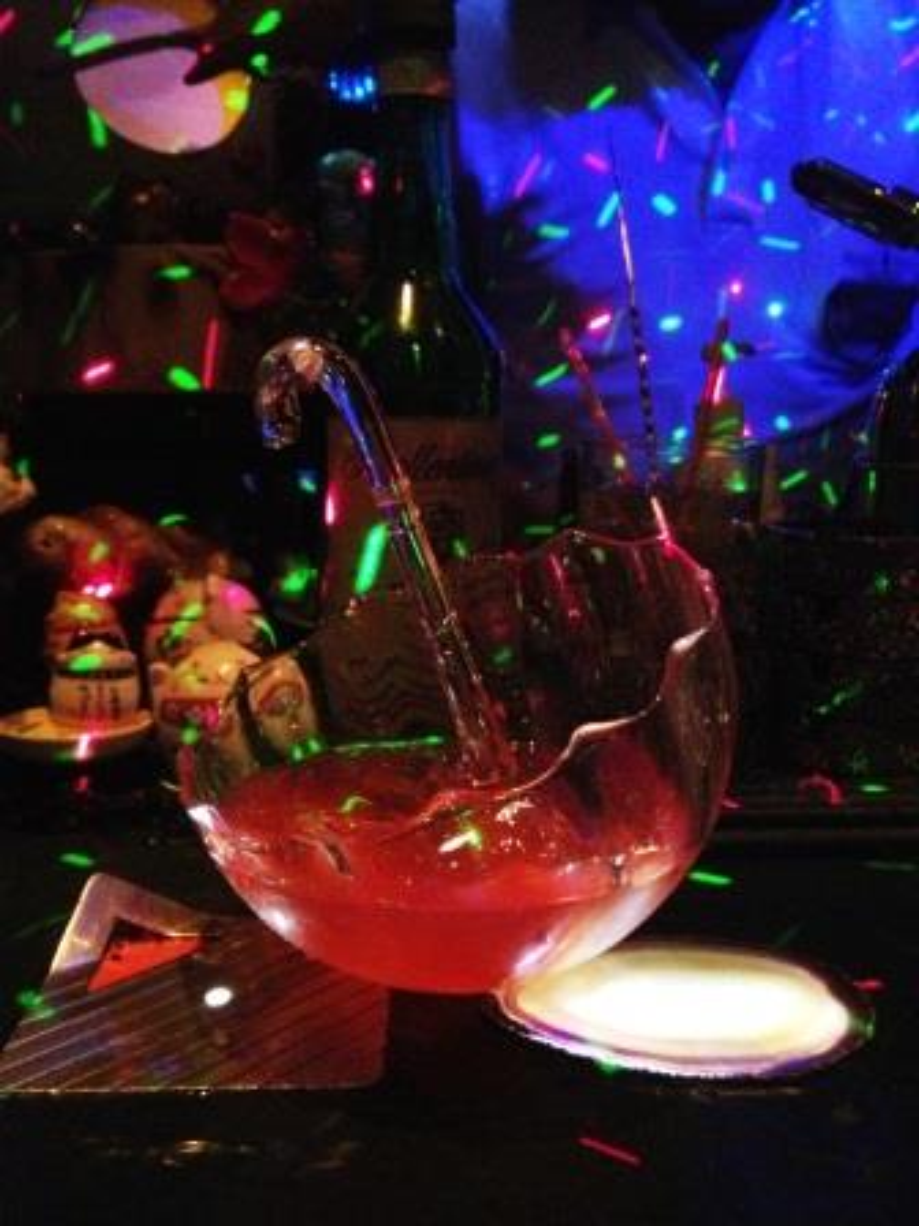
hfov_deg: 40.7
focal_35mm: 35
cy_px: 613
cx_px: 460
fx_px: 1239
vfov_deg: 52.6
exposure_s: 1/15
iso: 800
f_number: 2.4
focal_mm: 4.28
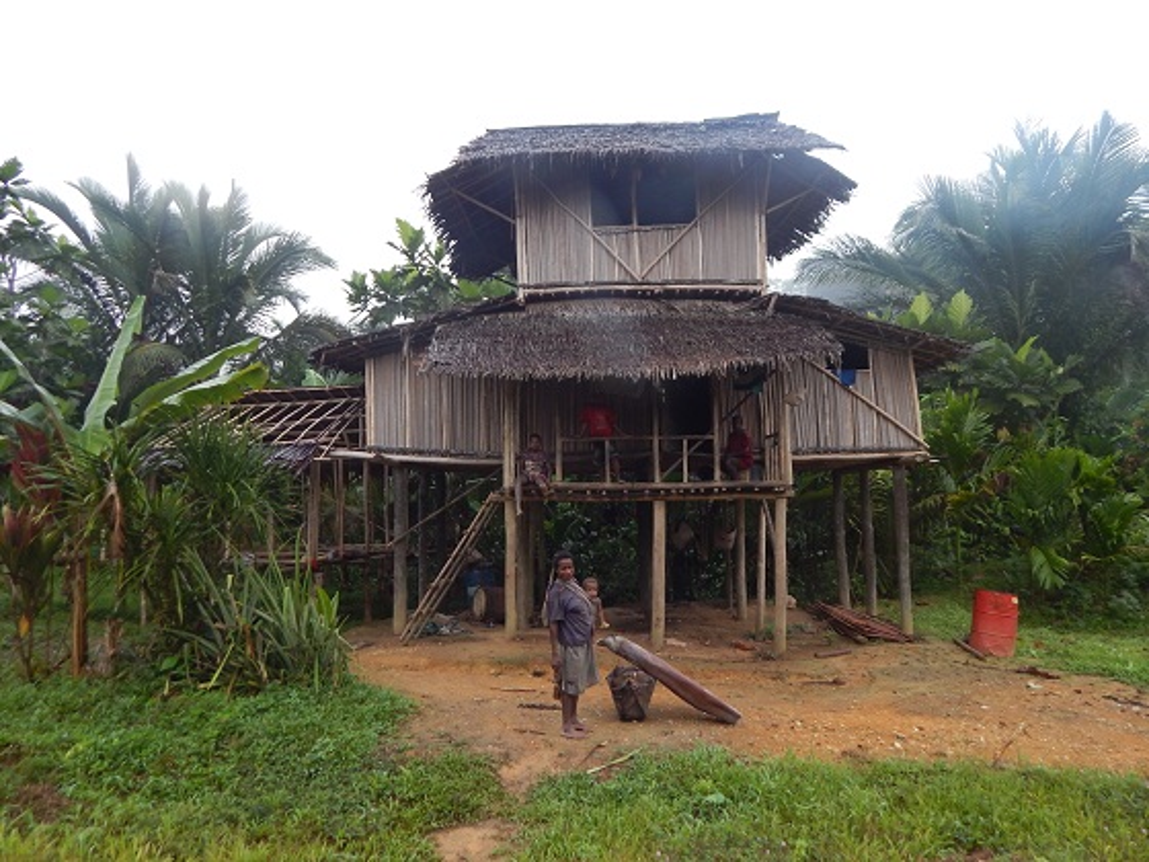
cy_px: 431
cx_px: 574
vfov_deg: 58.9
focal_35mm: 23
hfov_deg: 73.9
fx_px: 763
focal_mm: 4
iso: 125
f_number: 3
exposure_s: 1/100
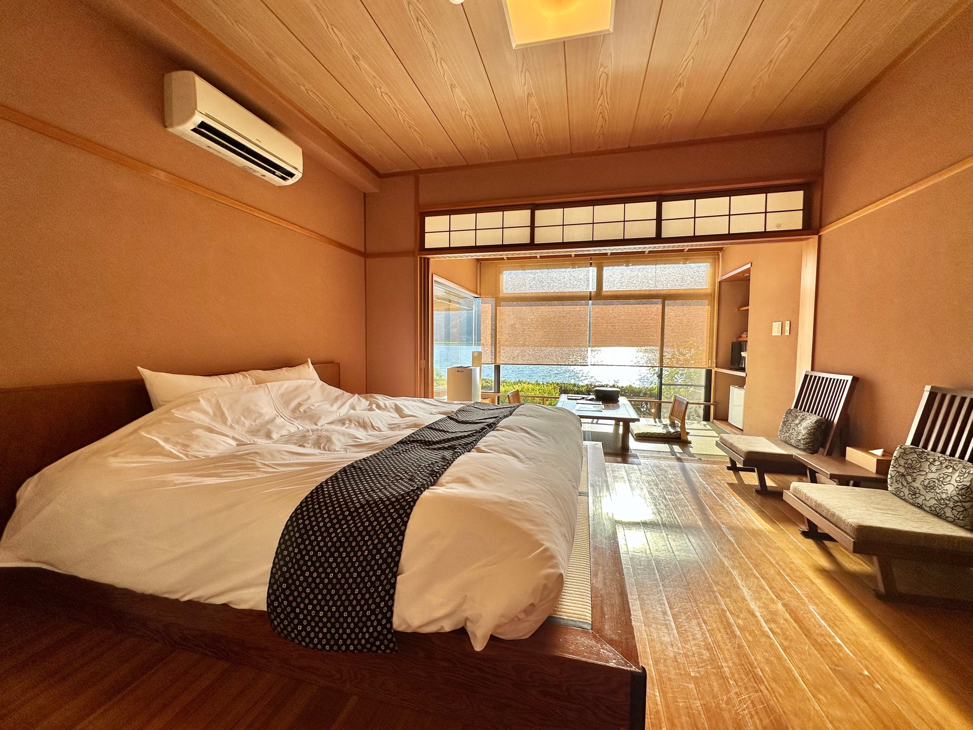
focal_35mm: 14
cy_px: 365
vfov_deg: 85.7
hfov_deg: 102.1
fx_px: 394
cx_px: 486
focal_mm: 2.22
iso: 40
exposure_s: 1/651
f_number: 2.2
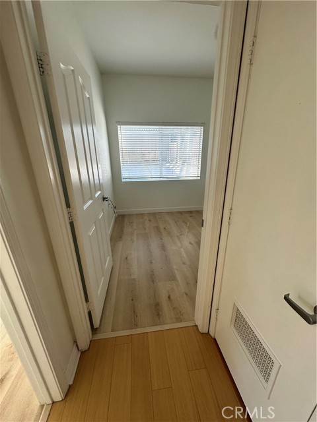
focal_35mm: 14
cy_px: 211
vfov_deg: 102.1
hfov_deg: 85.7
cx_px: 158
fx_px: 171
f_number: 2.2
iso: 64
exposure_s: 1/120
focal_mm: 2.22
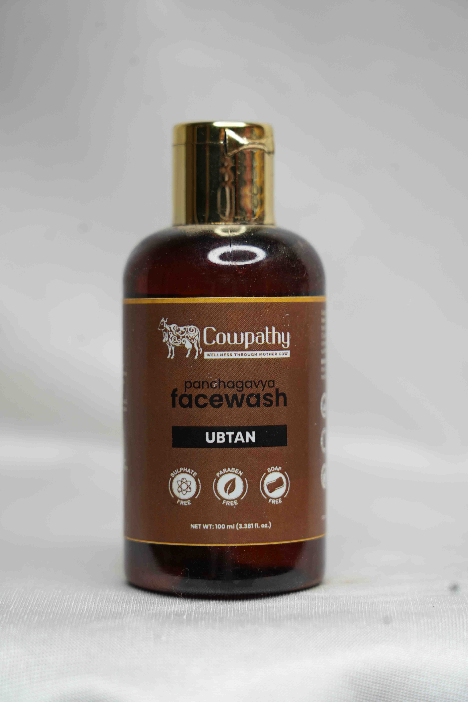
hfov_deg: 13.3
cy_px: 351
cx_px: 234
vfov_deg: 19.8
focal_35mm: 103
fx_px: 2008
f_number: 5.6
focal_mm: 103
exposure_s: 1/60
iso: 250
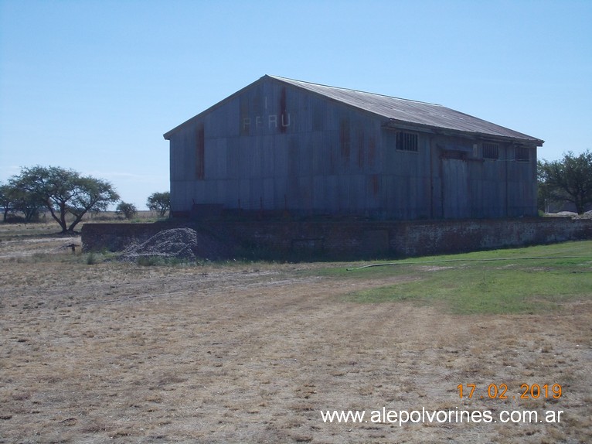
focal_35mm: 60
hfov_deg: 32.2
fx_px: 1026
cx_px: 296
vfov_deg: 24.4
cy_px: 222
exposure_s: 1/250
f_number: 8
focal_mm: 8.5
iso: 80
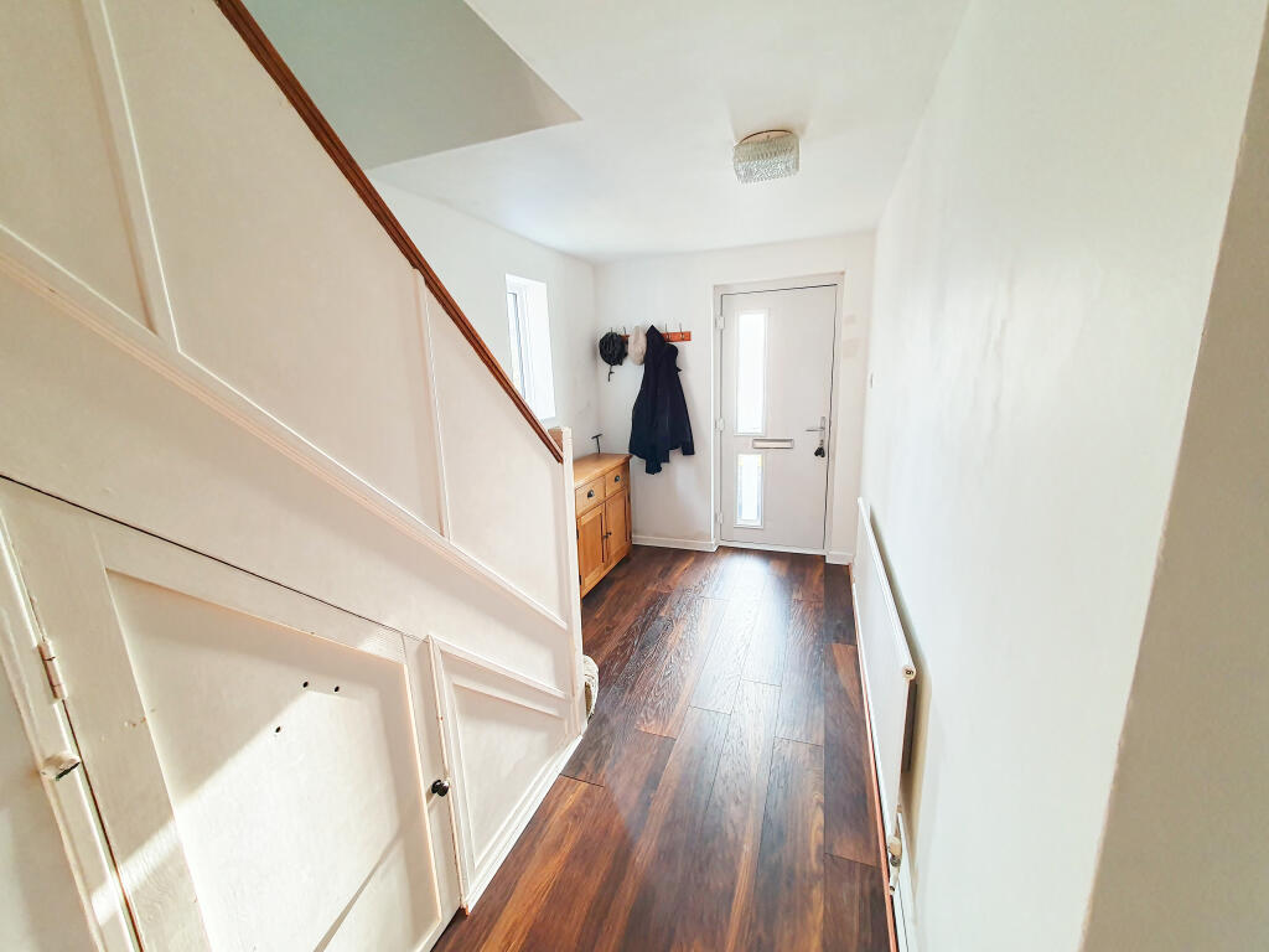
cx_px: 634
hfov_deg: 106.2
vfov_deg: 89.9
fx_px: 477
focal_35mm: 13
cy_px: 476
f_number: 2.2
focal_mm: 1.8
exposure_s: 1/50
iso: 125
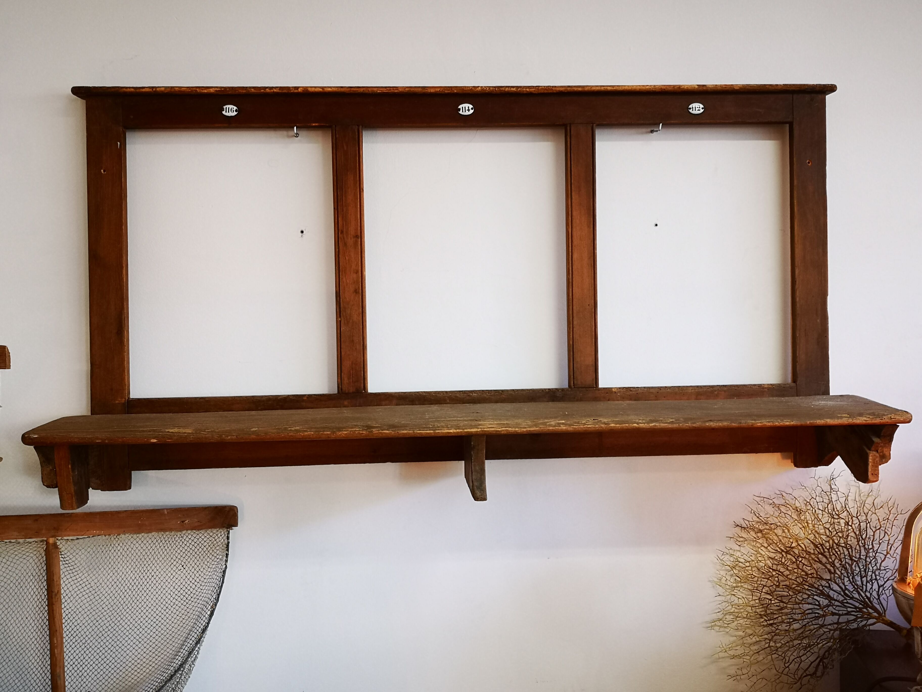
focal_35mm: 31
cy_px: 346
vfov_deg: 45.4
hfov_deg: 58.4
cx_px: 461
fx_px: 826
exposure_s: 1/33.3
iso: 160
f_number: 1.8
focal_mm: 3.95
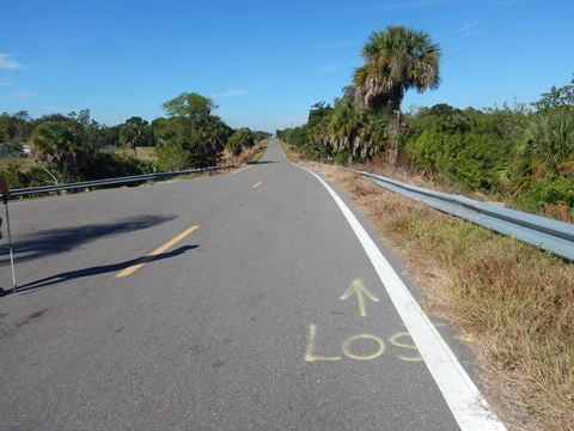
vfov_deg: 56.8
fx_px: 398
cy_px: 216
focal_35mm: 24
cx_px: 287
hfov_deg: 71.6
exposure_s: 1/1250
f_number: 4.1
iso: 125
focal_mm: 4.3
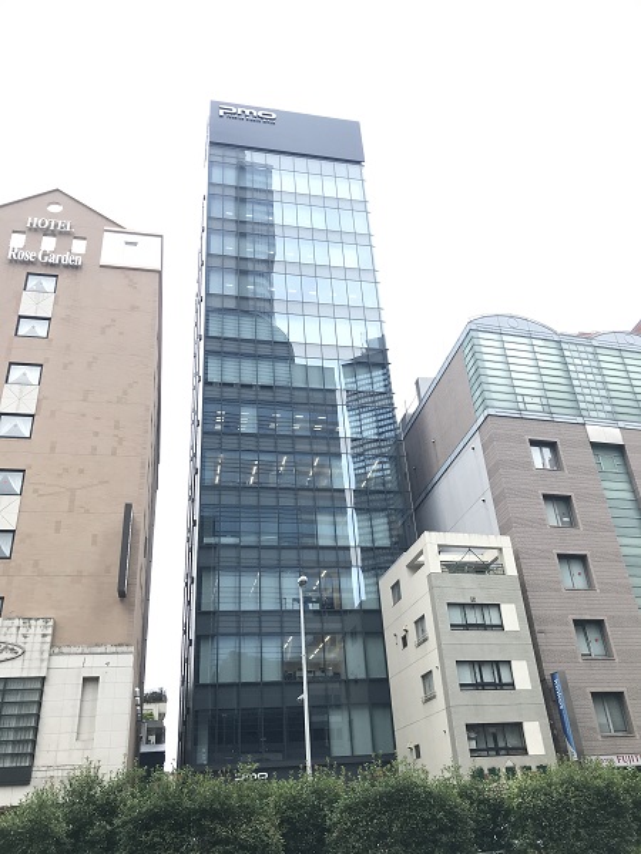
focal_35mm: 28
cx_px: 320
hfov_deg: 49.7
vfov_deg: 63.4
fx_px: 691
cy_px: 427
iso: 20
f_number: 1.8
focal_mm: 3.99
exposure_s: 1/330
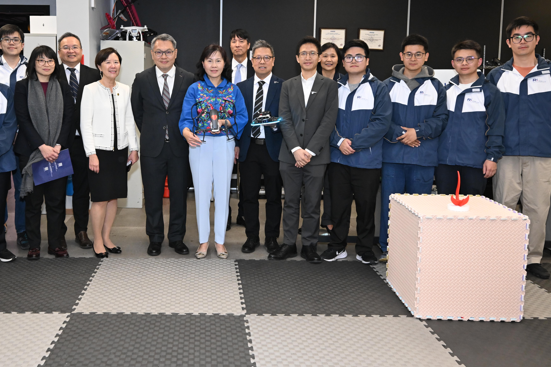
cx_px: 201
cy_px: 136
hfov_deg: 54.0
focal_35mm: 35
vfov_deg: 37.8
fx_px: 532
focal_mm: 22.5
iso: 2500
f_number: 5.6
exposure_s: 1/200
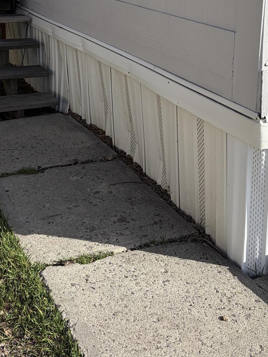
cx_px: 122
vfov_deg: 32.4
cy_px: 26
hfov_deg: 26.1
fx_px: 578
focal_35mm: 56
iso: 64
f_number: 1.6
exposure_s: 1/5348
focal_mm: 5.96
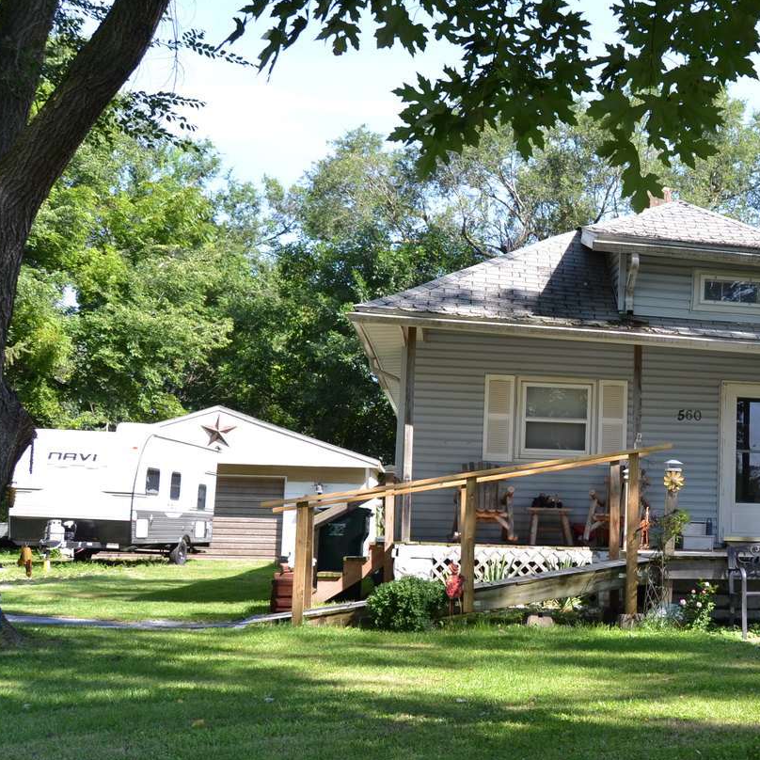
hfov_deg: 34.2
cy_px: 428
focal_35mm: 46
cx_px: 719
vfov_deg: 36.7
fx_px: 1143
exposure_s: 1/100
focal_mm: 18
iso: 100
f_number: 6.3
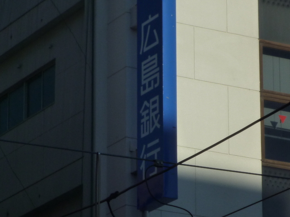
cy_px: 108
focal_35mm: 244
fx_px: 2044
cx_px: 145
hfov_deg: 8.1
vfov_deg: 6.1
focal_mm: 22
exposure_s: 1/640
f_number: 6.3
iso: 125
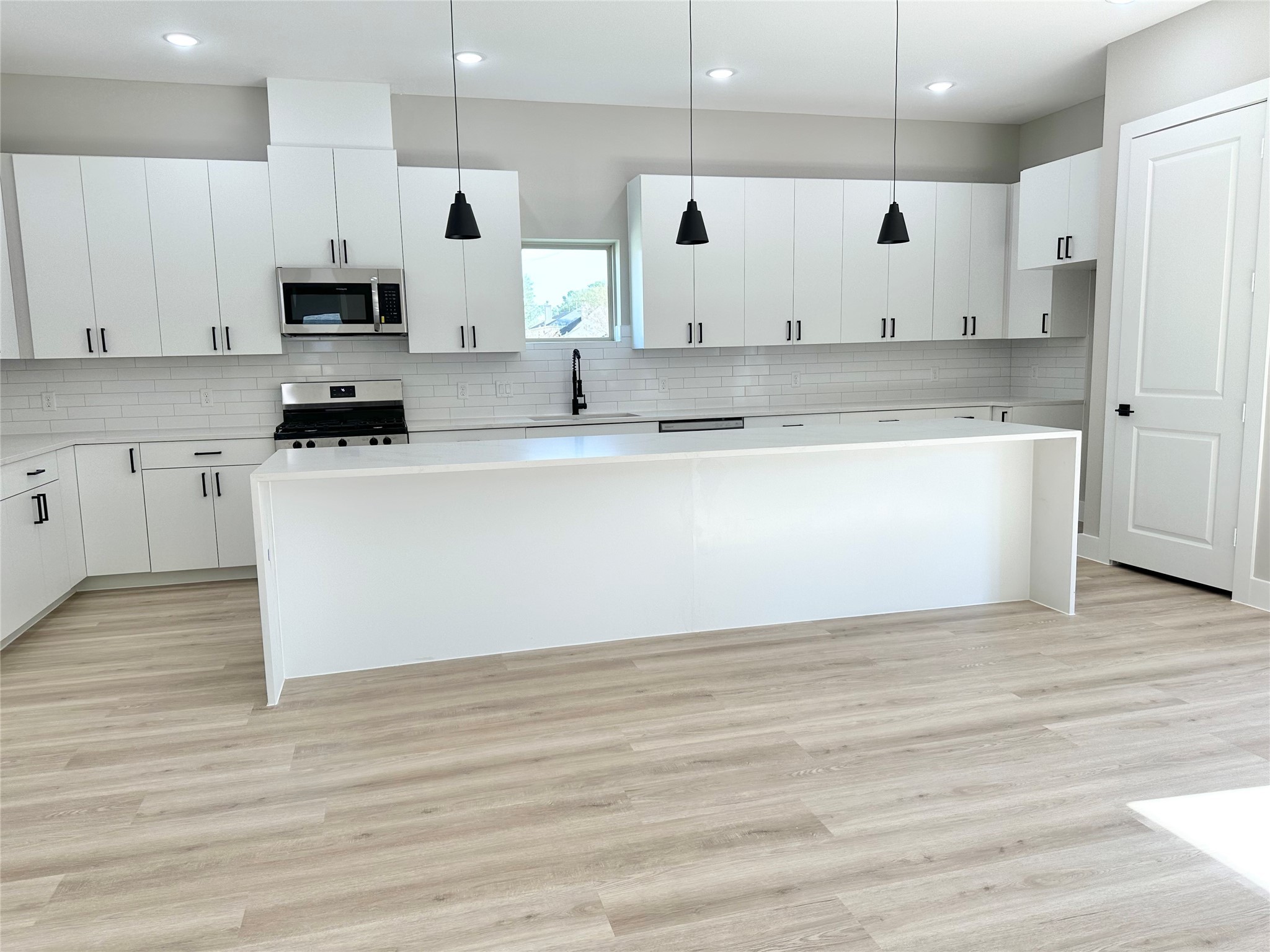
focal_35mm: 24
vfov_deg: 56.8
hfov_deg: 71.6
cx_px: 635
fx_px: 881
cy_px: 476
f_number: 1.78
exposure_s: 1/237
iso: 80
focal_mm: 6.86
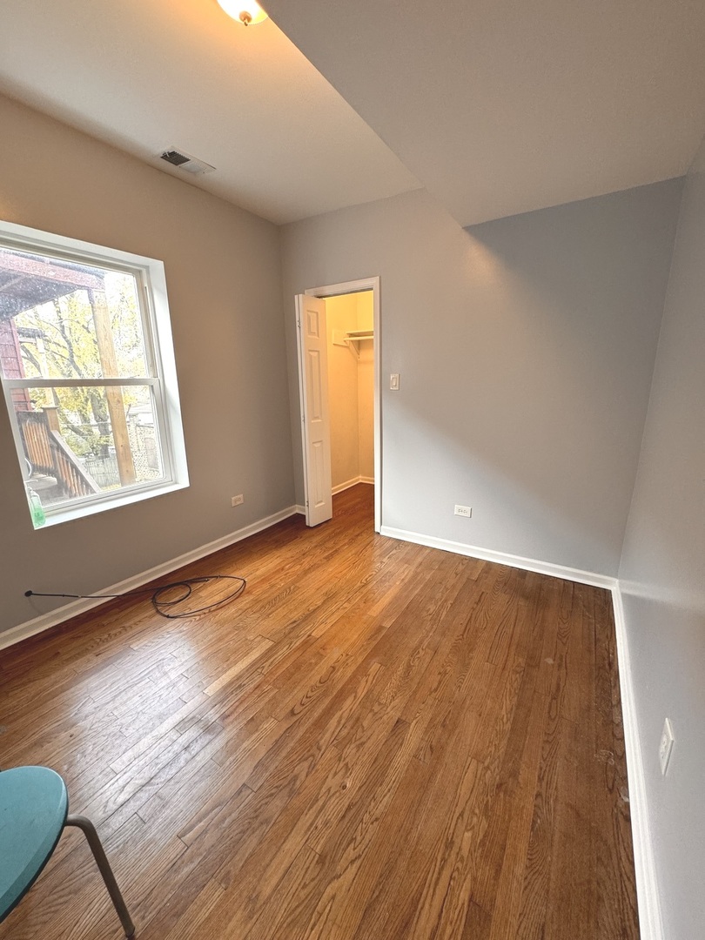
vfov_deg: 102.1
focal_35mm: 14
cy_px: 470
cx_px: 352
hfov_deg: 85.7
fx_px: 380
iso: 200
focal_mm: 2.22
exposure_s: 1/60
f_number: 2.2
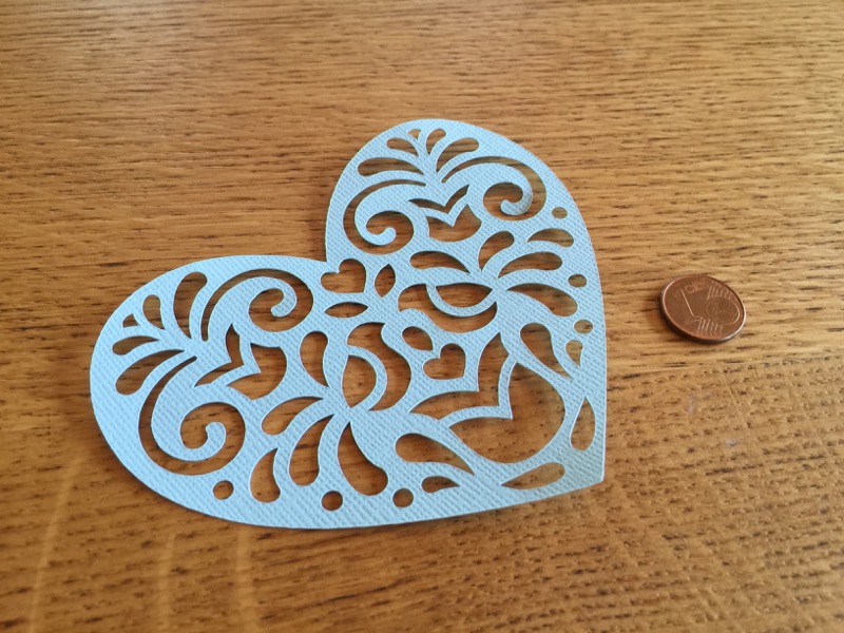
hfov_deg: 61.7
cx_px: 422
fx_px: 707
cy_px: 316
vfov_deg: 48.2
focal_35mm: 29
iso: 40
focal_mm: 4.15
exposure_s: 1/30
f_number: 2.2
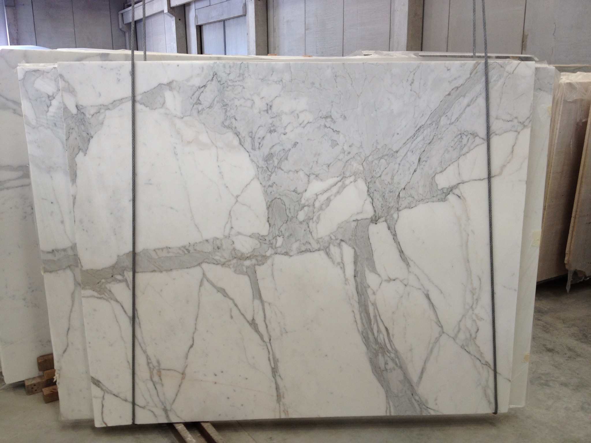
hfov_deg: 52.6
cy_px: 222
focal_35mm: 35
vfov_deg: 40.7
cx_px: 296
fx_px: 598
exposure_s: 1/30
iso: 50
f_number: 2.4
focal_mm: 4.28
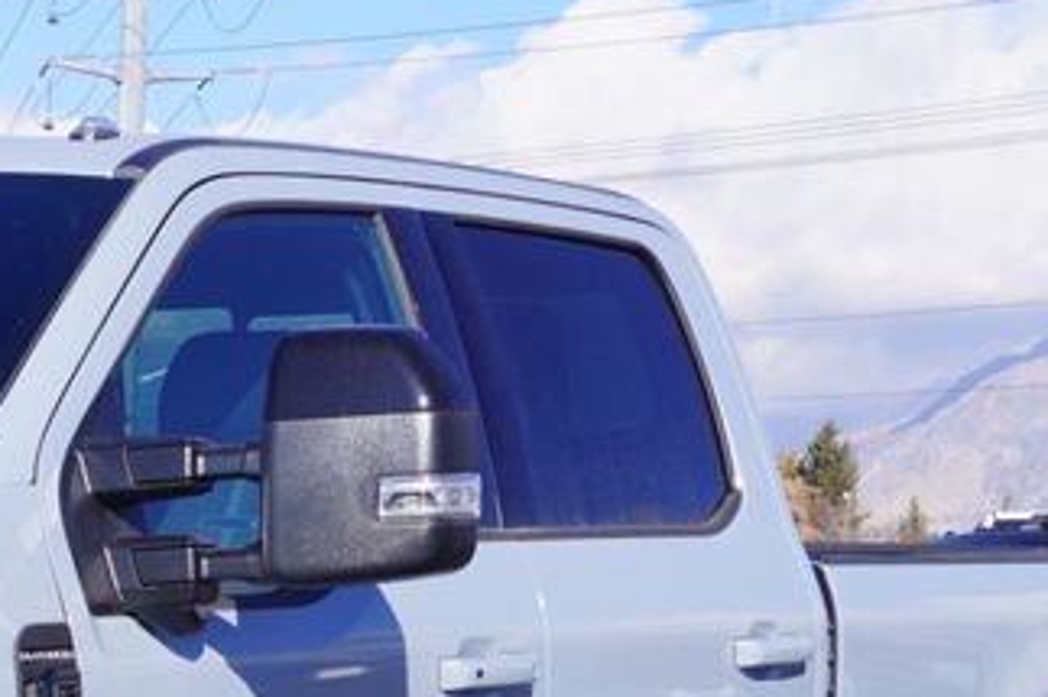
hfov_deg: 15.2
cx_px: -299
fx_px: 3741
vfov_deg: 10.3
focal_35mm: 129
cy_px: 1008
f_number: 10
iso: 100
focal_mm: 27
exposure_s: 1/125
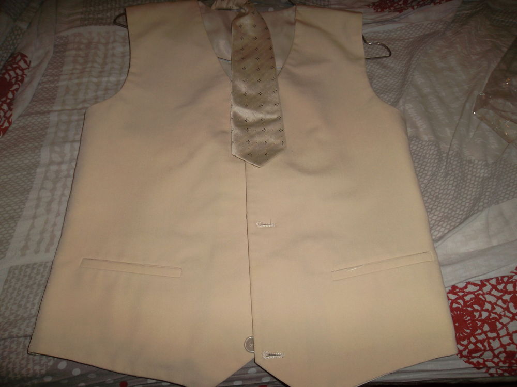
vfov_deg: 51.4
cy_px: 194
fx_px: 403
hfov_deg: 65.3
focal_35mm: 27
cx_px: 258
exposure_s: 1/45
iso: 100
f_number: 3.5
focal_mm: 4.9
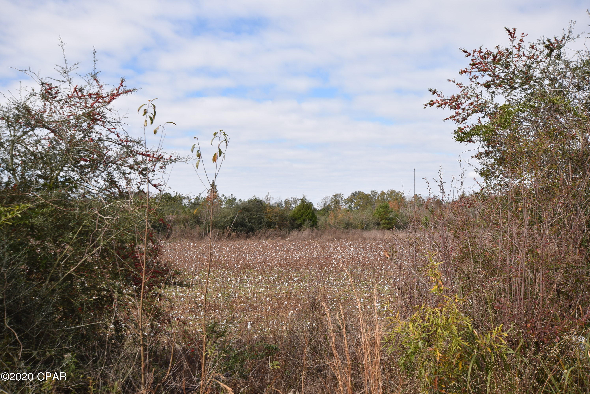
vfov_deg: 43.7
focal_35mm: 30
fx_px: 492
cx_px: 295
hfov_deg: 61.9
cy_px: 197
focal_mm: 20
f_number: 9
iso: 100
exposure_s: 1/200
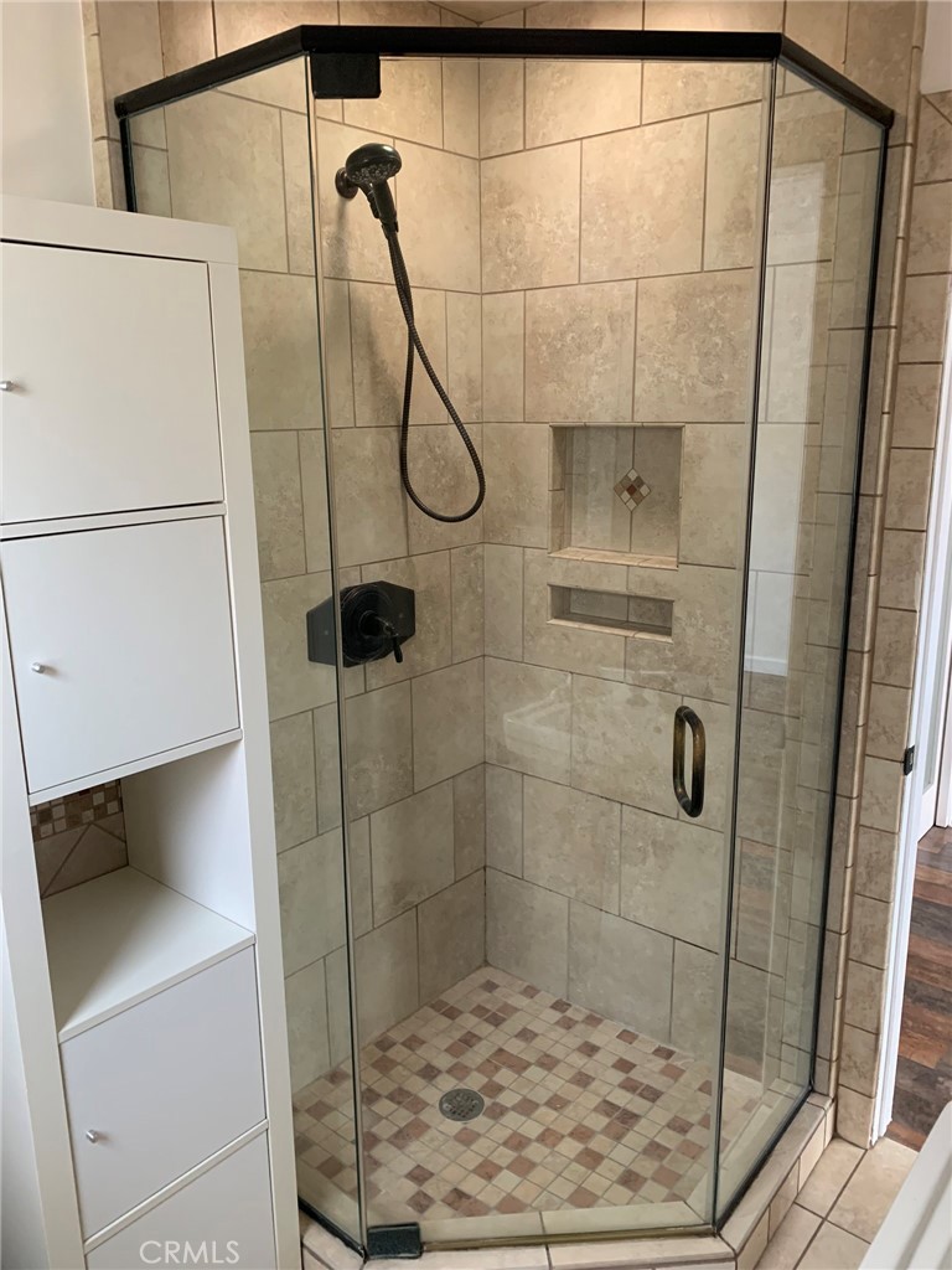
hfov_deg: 53.1
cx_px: 476
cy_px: 635
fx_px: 953
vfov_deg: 67.3
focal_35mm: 26
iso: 160
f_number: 1.8
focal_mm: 4.25
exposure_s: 1/60
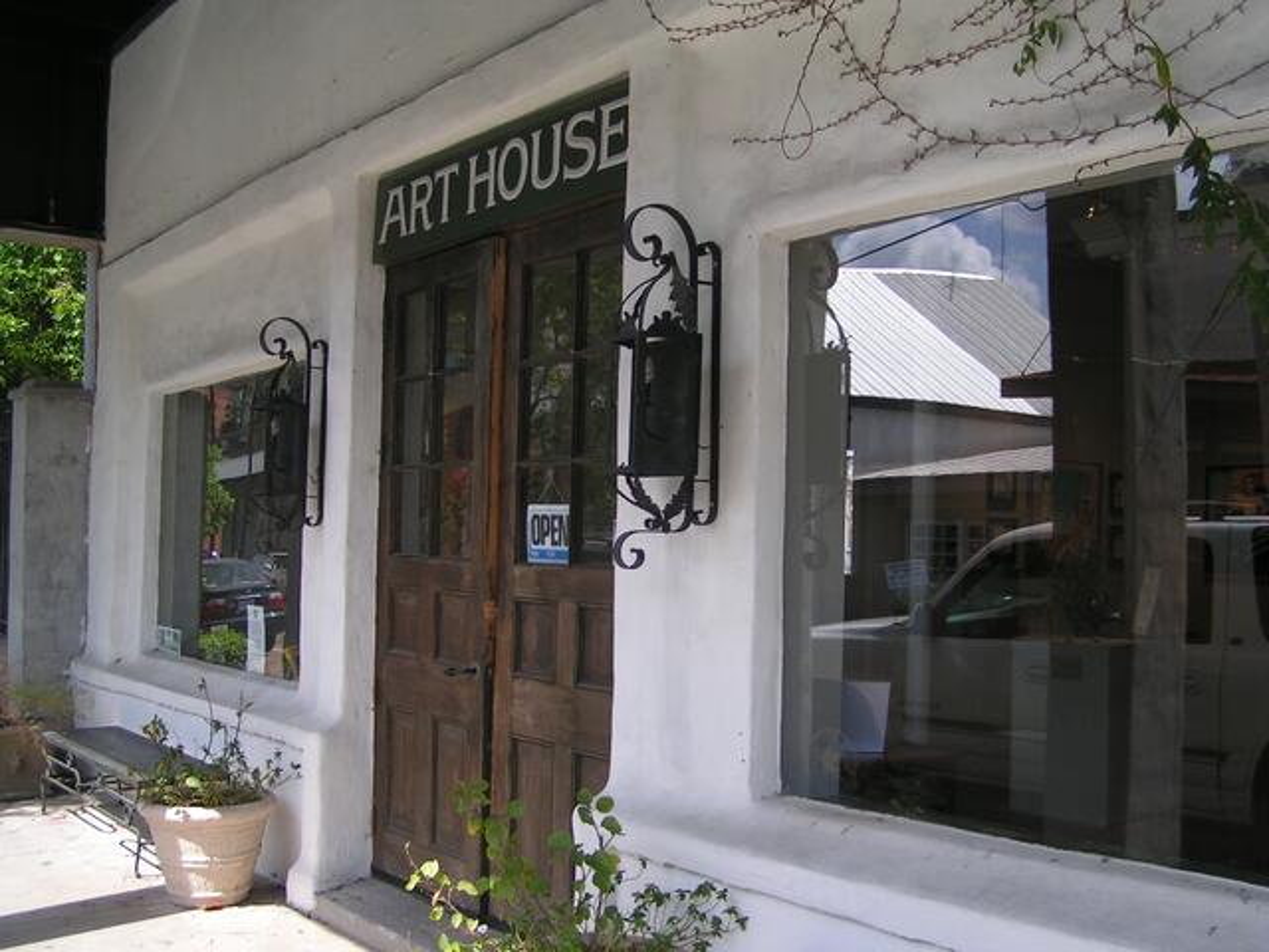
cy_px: 476
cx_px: 634
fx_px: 1393
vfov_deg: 37.7
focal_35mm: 38
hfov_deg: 49.0
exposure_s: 1/400
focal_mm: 5.8
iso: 50
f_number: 2.8
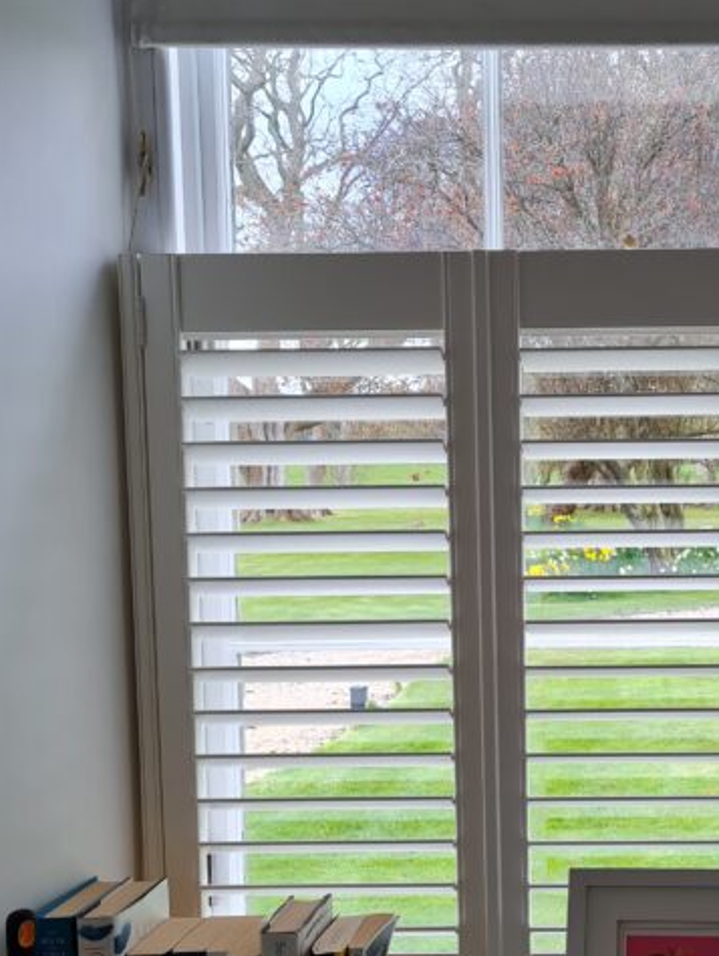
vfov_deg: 34.1
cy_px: 602
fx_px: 1549
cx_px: 649
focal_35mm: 56
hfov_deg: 25.3
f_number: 1.8
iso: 64
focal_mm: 5.4
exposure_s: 1/100
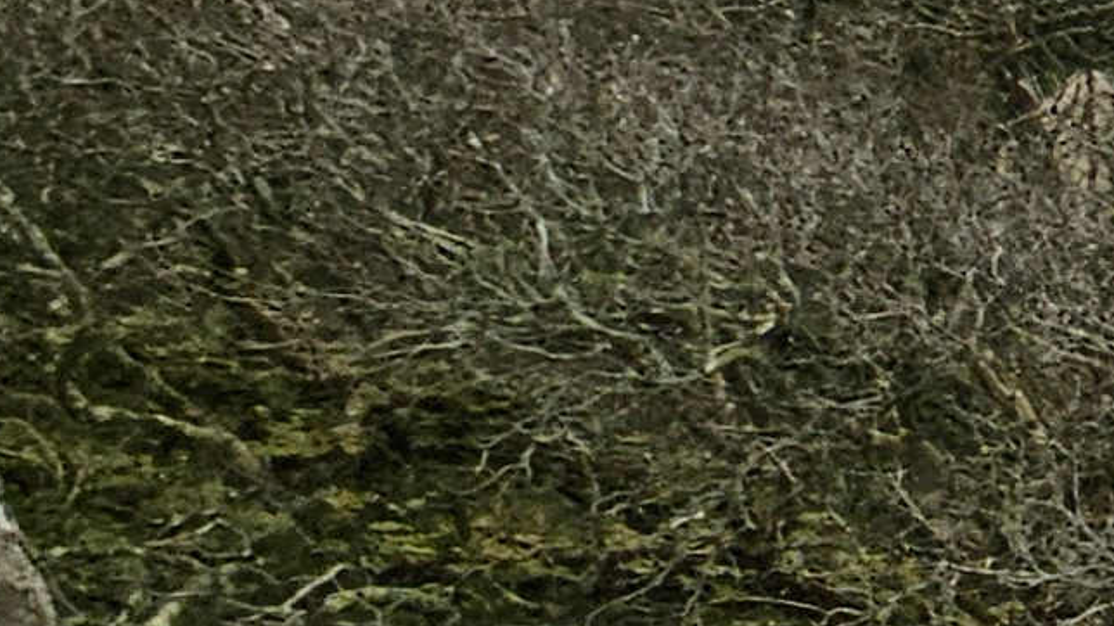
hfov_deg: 11.5
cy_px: 291
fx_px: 2599
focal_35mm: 88
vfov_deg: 13.7
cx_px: 3354
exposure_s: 1/2882
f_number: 2.2
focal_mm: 2.2
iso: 50
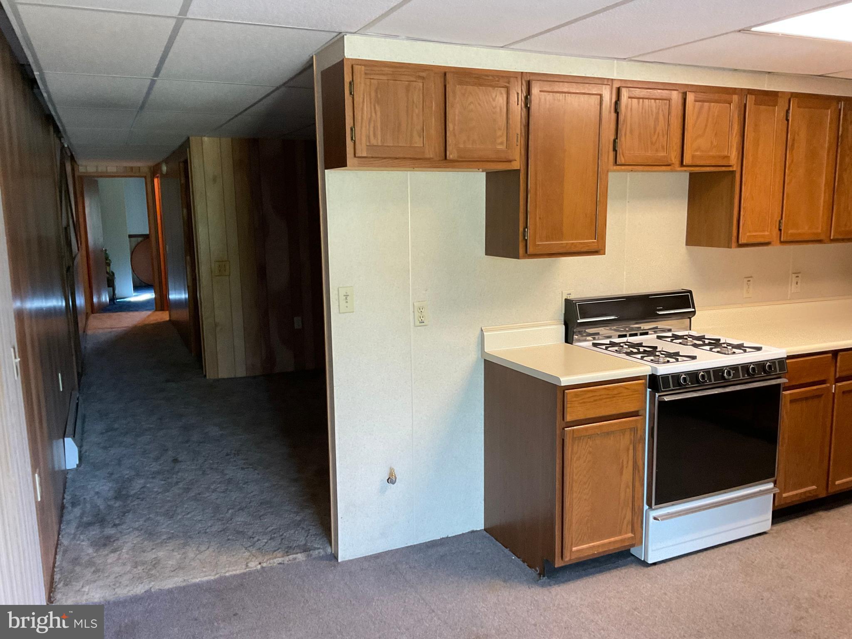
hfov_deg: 61.7
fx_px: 714
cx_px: 426
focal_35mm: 29
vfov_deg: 48.2
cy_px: 320
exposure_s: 1/60
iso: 160
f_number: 1.8
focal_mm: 3
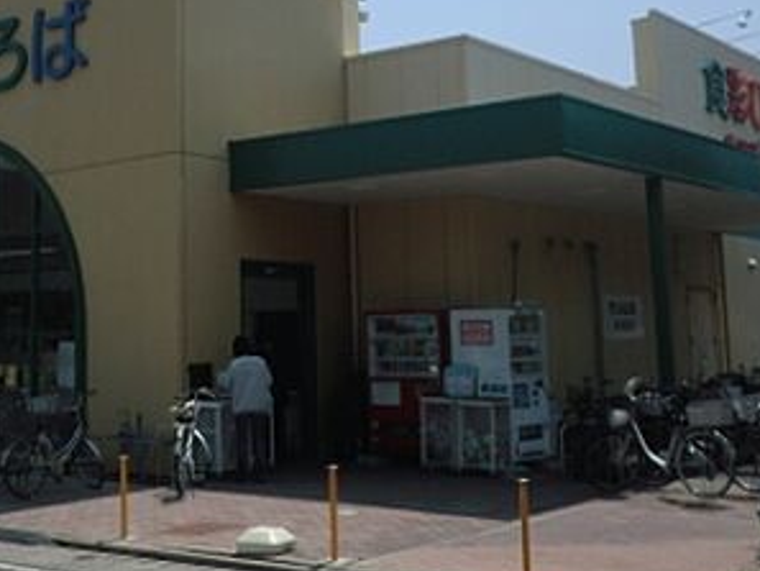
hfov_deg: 33.9
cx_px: 235
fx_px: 1230
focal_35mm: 56
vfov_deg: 25.6
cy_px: 110
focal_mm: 4.7
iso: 50
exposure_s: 1/250
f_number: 7.9
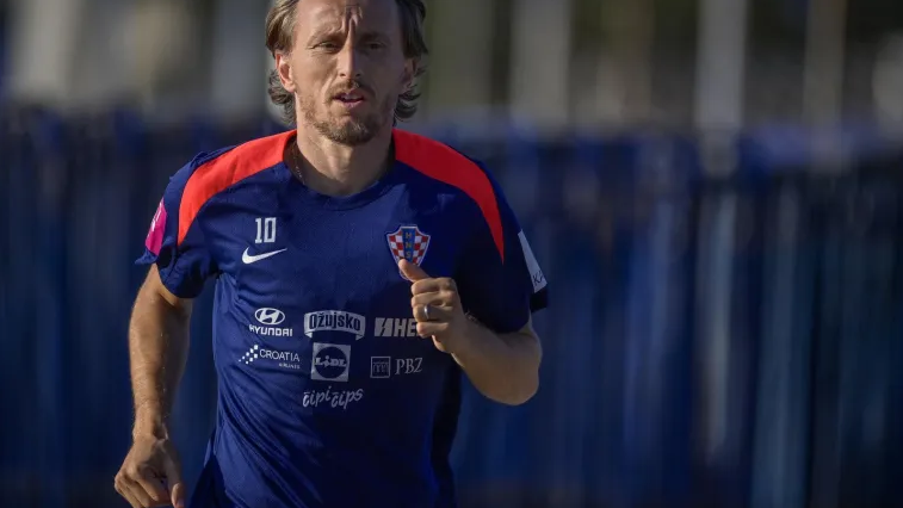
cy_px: 243
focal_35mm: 421
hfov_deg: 5.1
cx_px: 451
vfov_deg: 2.9
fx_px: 10081
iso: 100
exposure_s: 1/3200
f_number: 2.8
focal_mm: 400
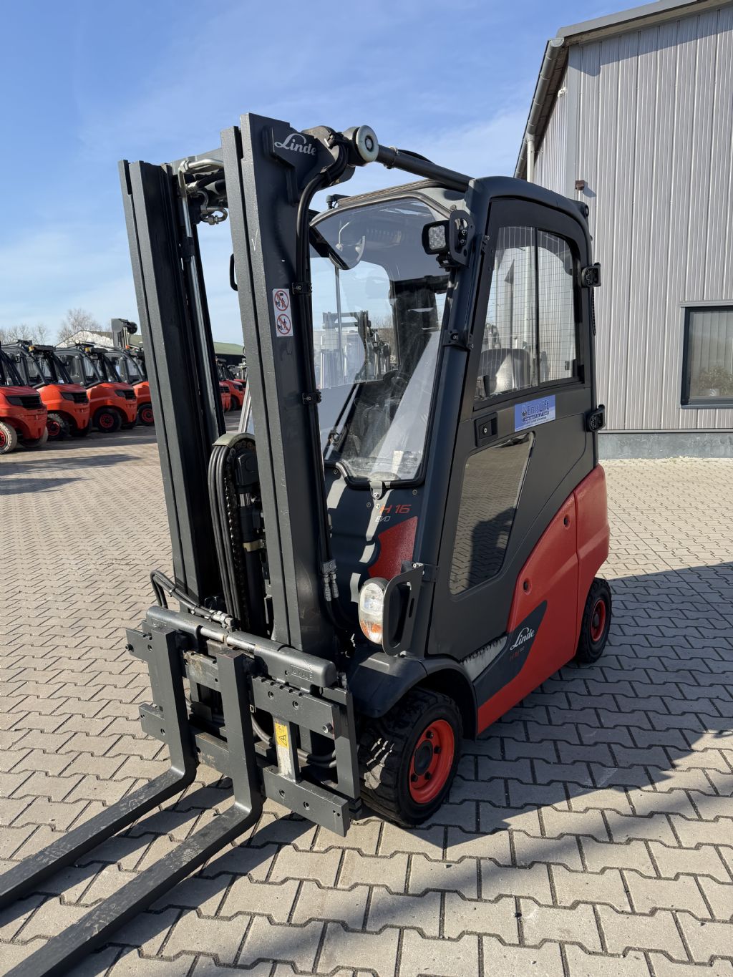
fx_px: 677
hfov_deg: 56.8
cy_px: 488
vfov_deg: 71.6
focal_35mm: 24
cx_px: 366
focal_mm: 6.76
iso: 80
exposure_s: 1/2110
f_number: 1.78
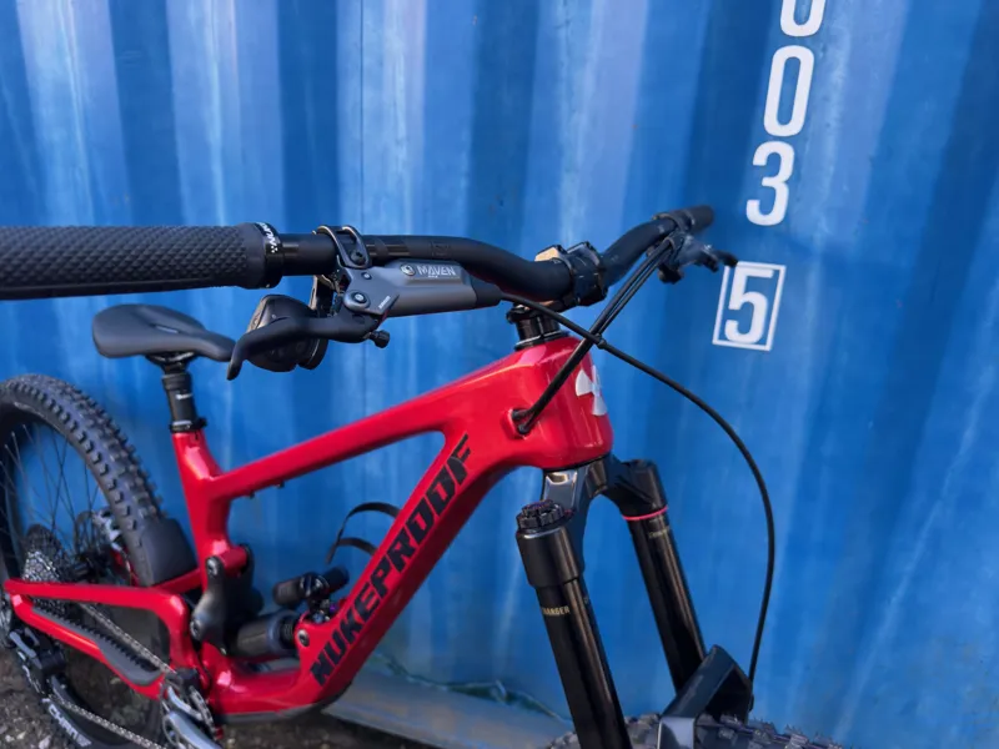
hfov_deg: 71.6
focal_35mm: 24
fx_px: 693
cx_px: 500
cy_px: 374
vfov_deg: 56.8
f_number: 1.78
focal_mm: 6.86
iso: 100
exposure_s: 1/121
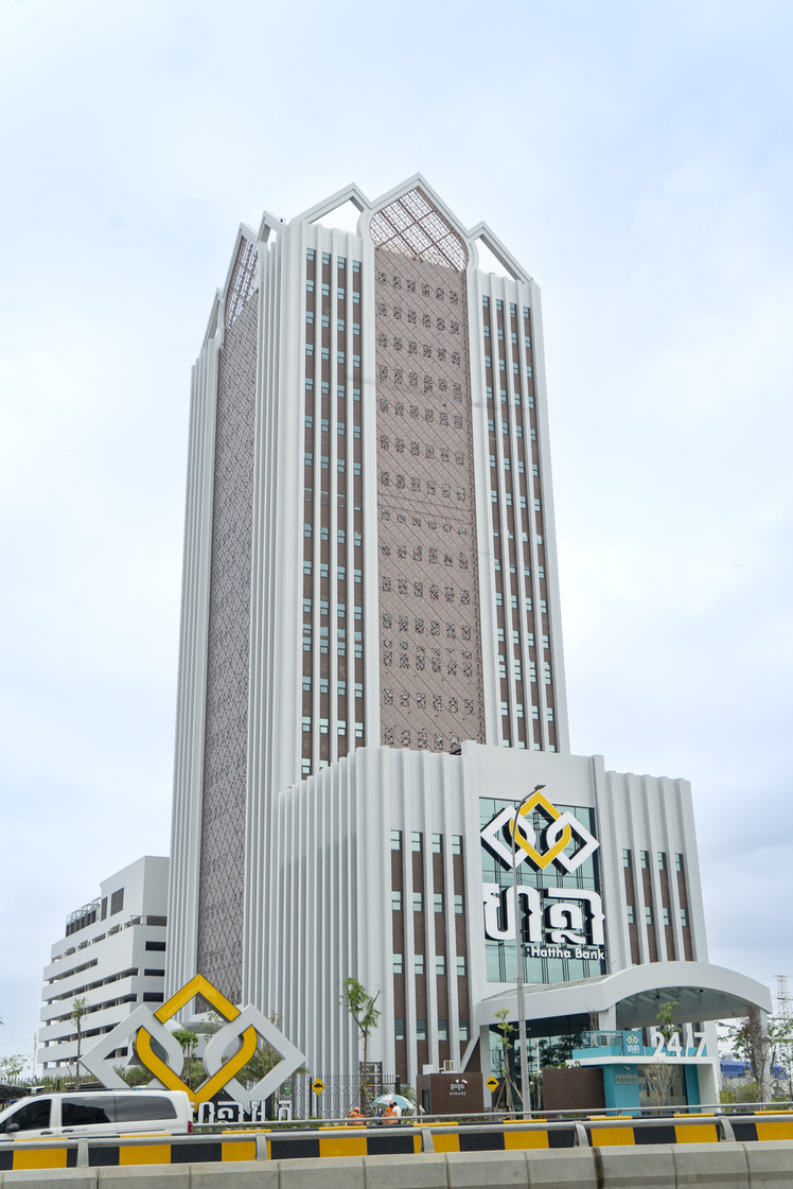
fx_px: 1255
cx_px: 396
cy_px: 594
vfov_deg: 50.7
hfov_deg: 35.1
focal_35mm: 38
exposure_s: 1/250
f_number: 7.1
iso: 160
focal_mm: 38
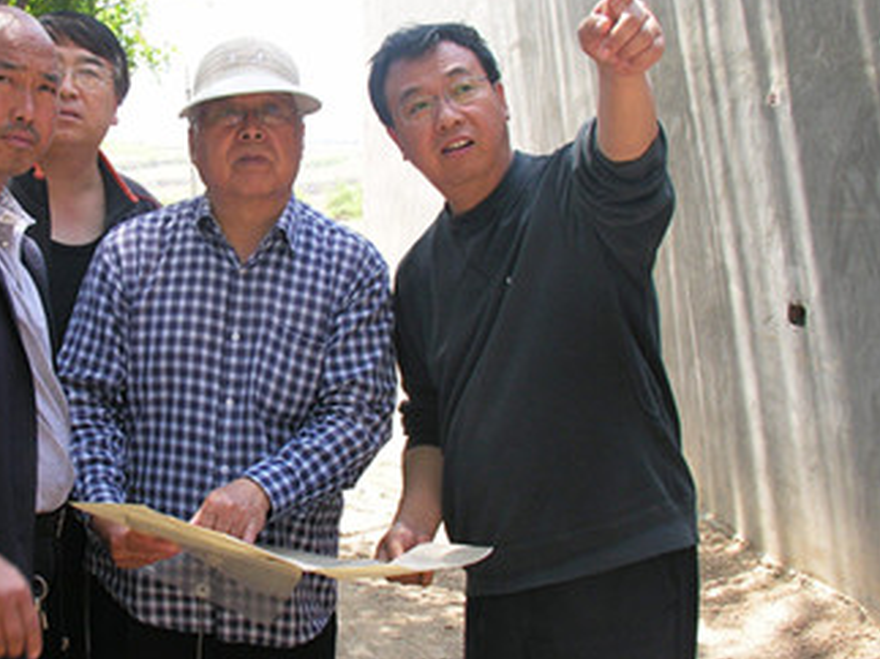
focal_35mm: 65
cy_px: 294
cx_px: 172
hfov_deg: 29.1
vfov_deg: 22.6
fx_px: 1652
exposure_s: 1/91.2
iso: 50
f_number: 4
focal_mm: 8.9
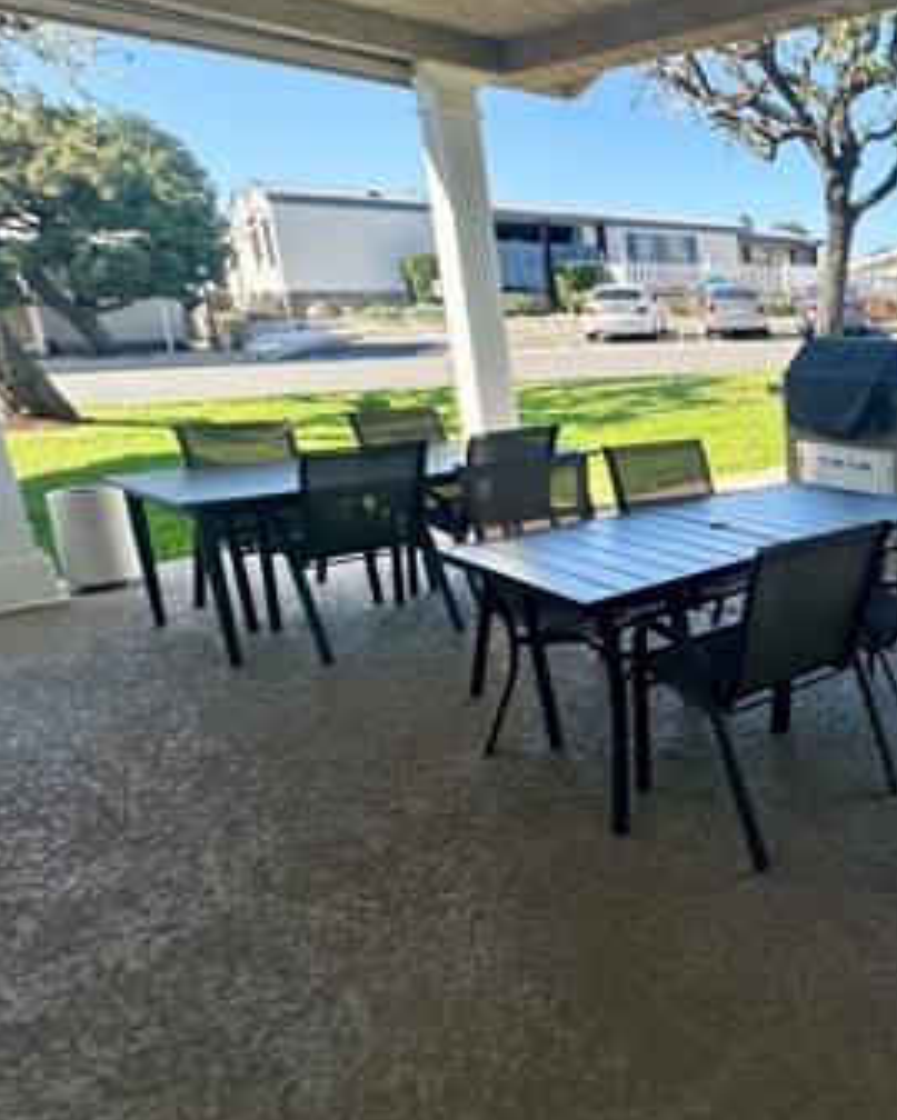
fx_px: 862
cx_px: 1004
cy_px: 520
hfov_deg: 42.3
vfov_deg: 65.9
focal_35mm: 26
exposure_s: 1/491
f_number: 2.2
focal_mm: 2.22
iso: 40
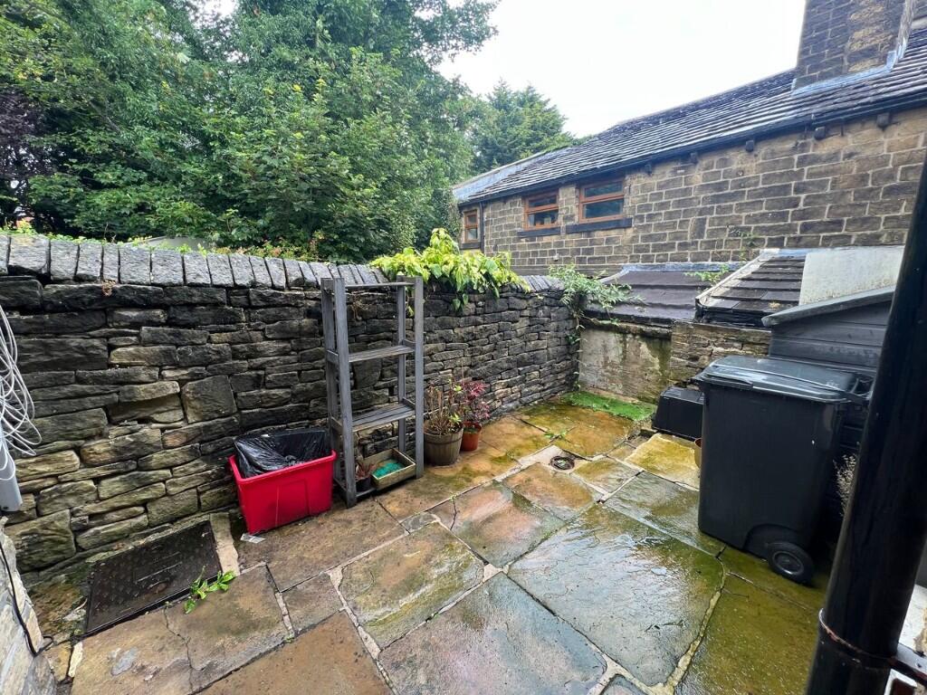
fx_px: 348
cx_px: 464
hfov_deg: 106.2
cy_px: 348
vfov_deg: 89.9
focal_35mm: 13
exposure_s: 1/99
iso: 40
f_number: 1.8
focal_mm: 1.57
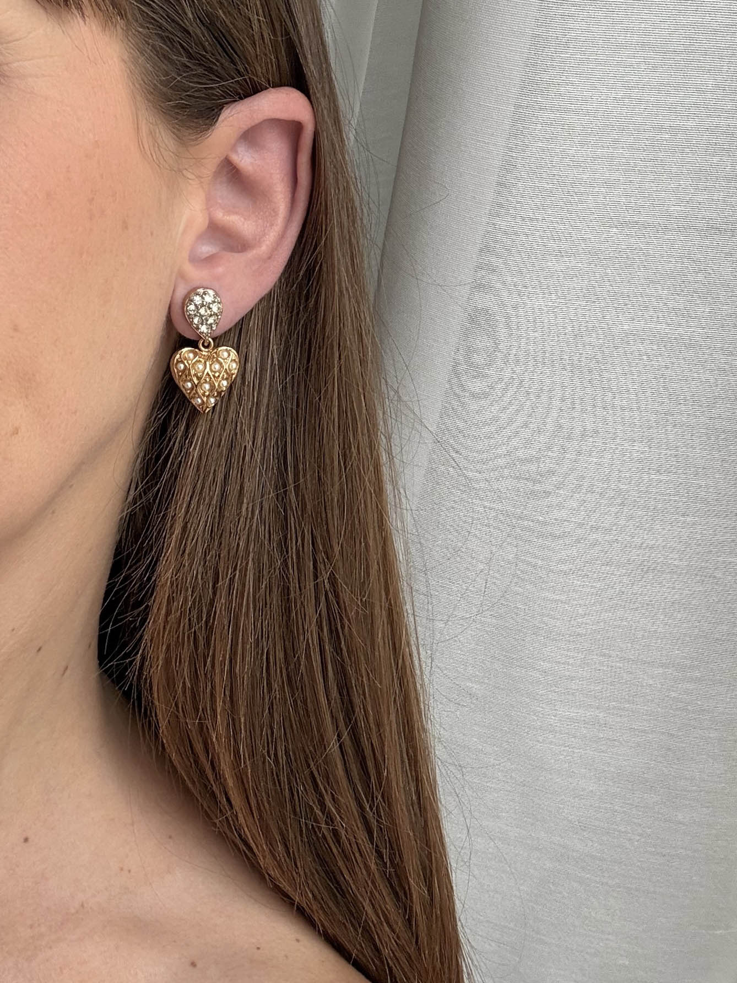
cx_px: 368
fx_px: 852
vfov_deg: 60.0
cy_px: 492
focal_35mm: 30
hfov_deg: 46.8
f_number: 1.9
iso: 32
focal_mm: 2.69
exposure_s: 1/120
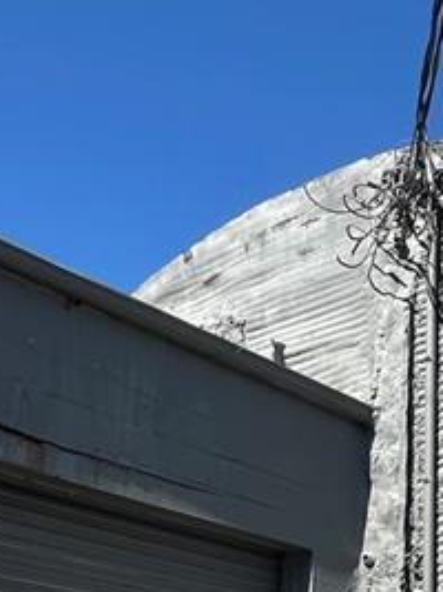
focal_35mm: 63
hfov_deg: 21.9
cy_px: 583
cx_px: 503
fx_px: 1076
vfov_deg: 28.9
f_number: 2.2
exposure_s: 1/2092
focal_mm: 2.22
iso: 40
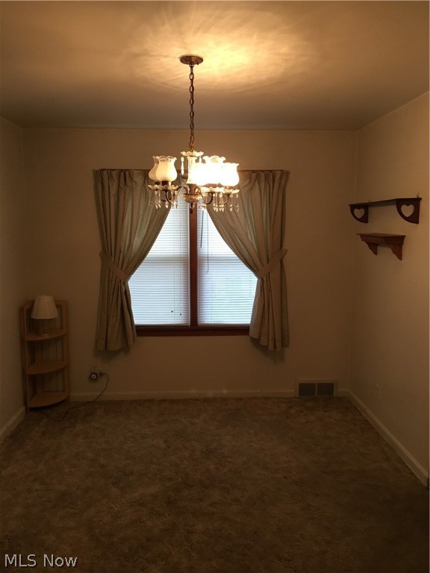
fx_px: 480
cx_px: 215
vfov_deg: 61.7
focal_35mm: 29
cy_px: 286
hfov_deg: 48.2
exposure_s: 1/30
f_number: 2.2
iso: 100
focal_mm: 4.15
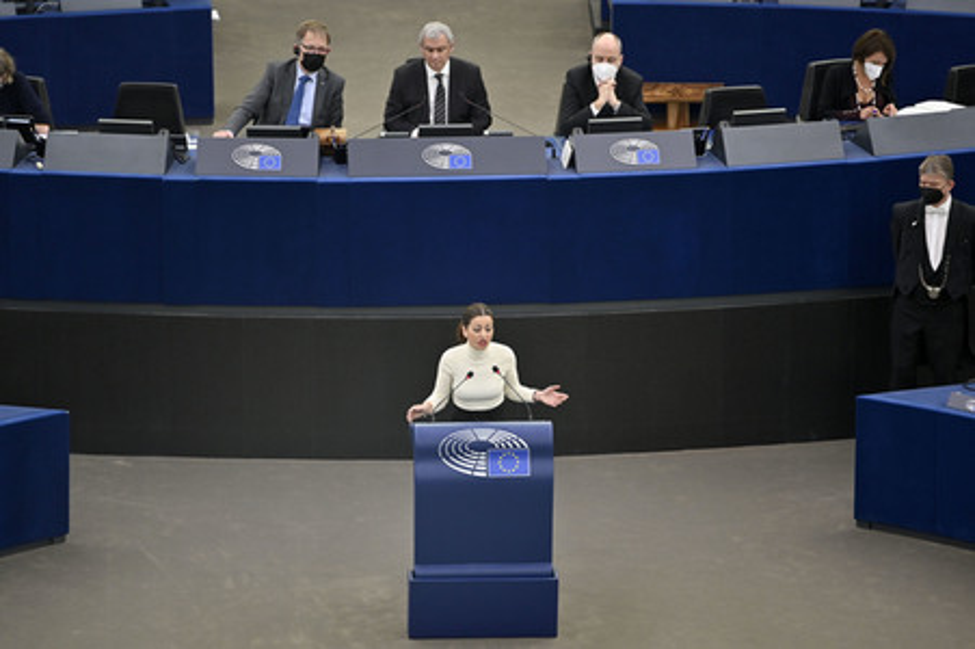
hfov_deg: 10.3
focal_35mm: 200
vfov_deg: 6.9
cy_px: 324
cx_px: 488
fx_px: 5413
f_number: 2.8
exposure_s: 1/320
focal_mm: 200
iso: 1000
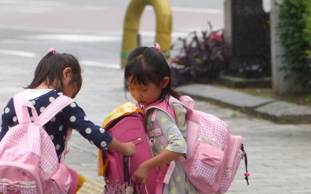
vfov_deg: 1.2
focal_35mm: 1063
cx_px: 101
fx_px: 9010
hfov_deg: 2.0
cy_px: 161
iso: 400
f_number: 4
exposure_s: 1/400
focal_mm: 97.4
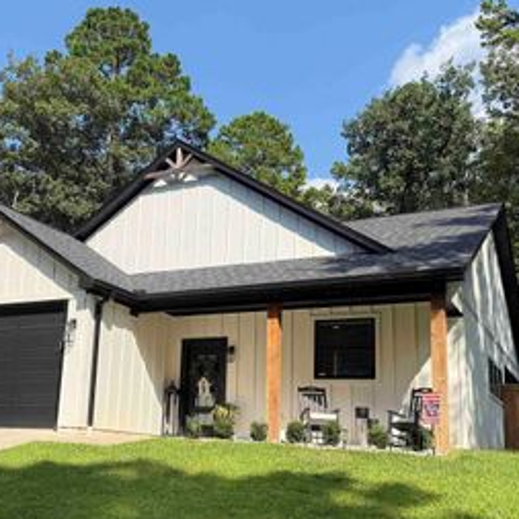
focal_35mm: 42
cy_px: 303
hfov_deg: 39.5
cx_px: 172
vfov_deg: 39.9
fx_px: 712
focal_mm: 6.76
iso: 80
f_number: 1.78
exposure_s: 1/3021
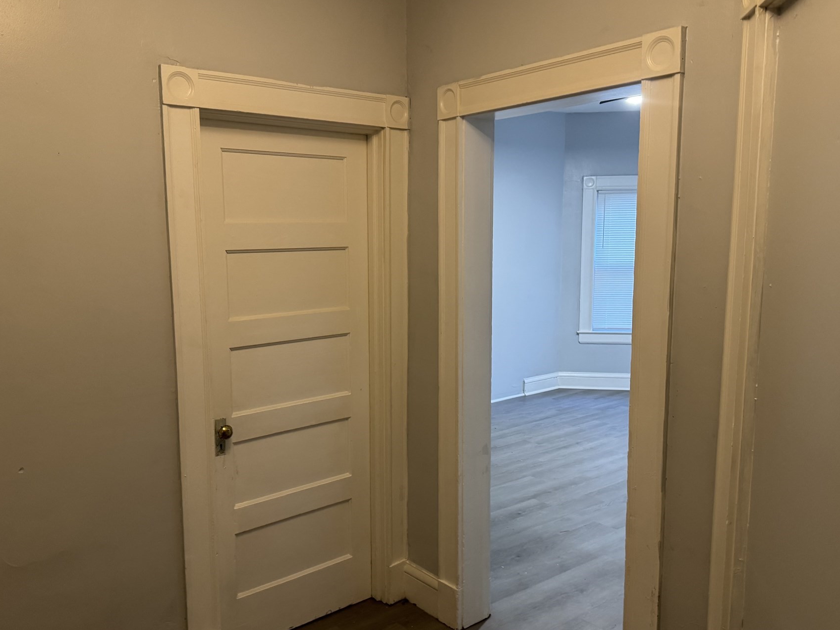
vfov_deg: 48.2
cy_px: 336
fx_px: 704
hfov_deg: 61.7
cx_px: 424
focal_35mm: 29
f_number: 1.78
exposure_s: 1/60
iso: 500
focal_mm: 6.76
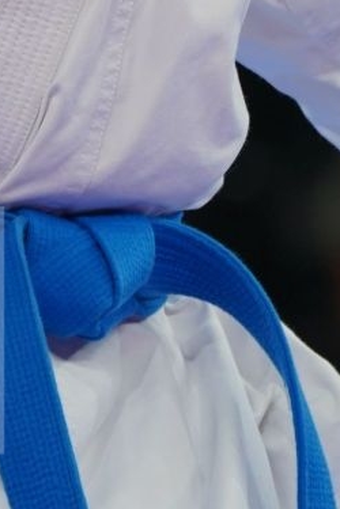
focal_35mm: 1454
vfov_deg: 1.4
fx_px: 20597
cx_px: -122
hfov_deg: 0.9
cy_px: -152
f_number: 5.6
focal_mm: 303
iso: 1000
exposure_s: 1/500
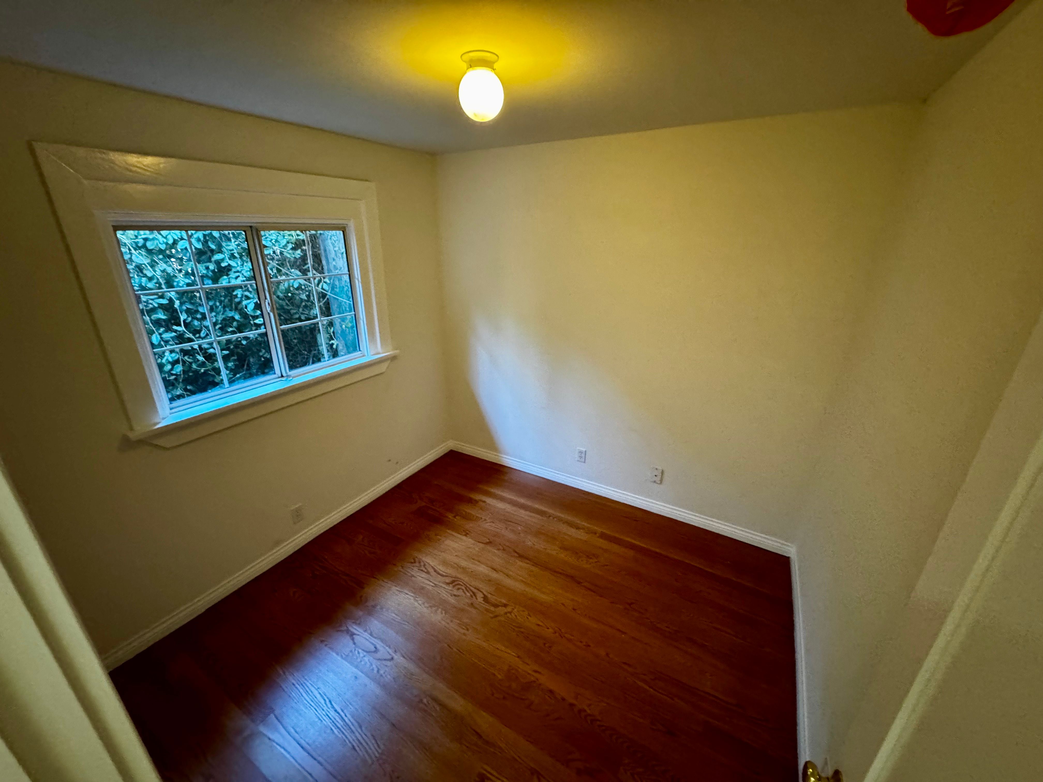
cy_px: 391
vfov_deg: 85.7
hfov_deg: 102.1
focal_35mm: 14
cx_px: 522
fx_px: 422
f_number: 2.2
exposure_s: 1/40
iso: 1000
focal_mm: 2.22
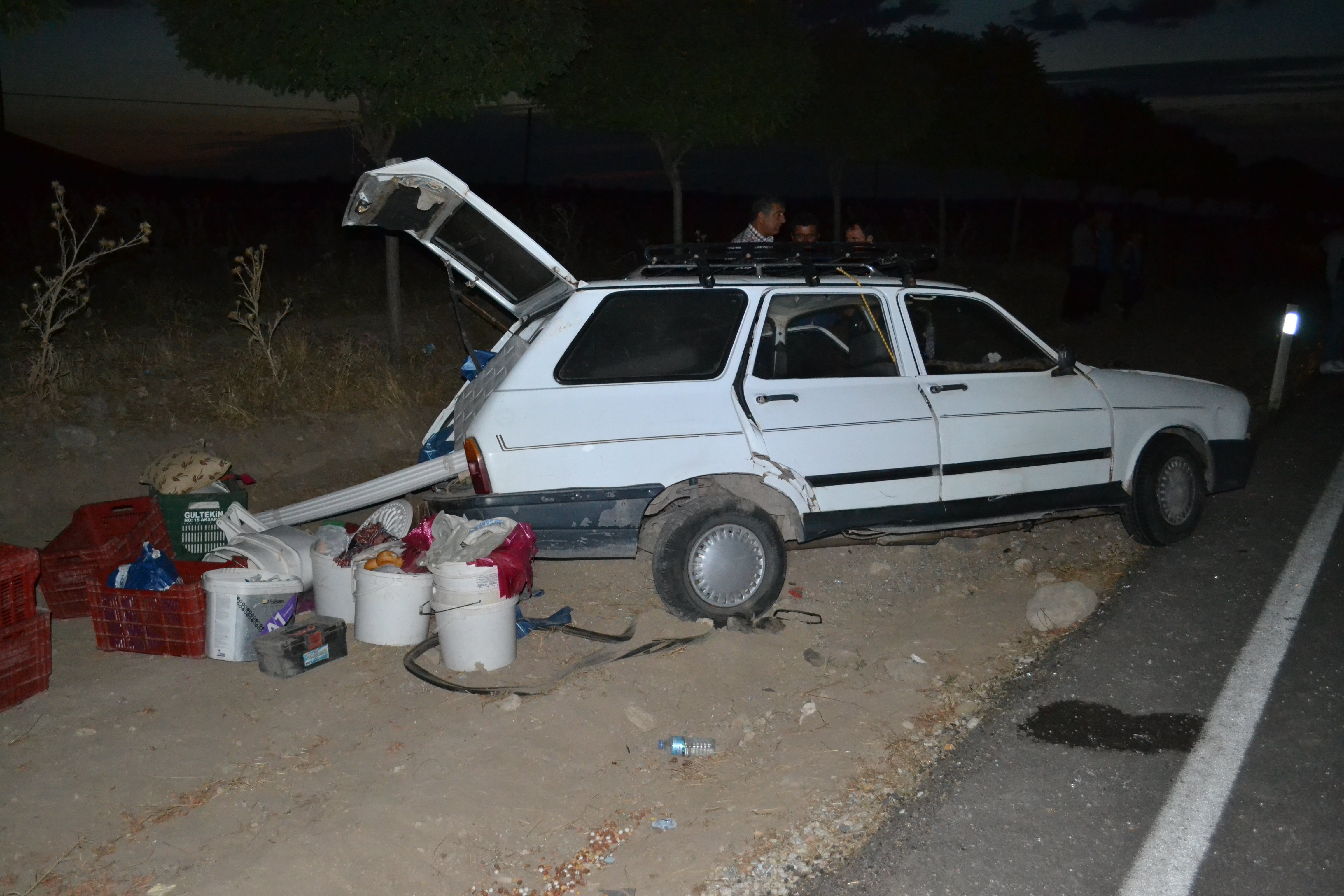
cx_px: 672
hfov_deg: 57.2
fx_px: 1232
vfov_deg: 40.0
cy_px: 448
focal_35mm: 33
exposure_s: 1/60
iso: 3200
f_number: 3.8
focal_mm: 22
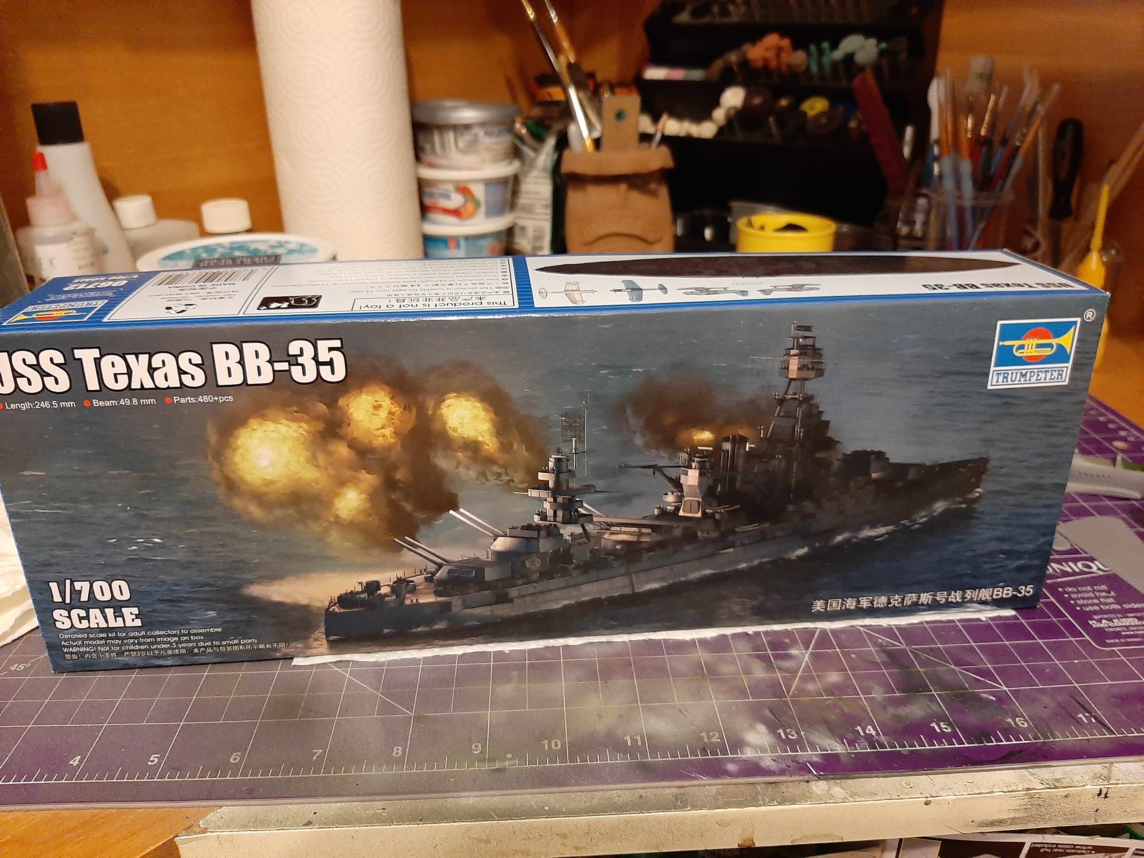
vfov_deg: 53.1
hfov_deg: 67.3
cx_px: 572
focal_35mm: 26
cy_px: 429
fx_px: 859
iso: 400
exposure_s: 1/24
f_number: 1.7
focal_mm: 3.93
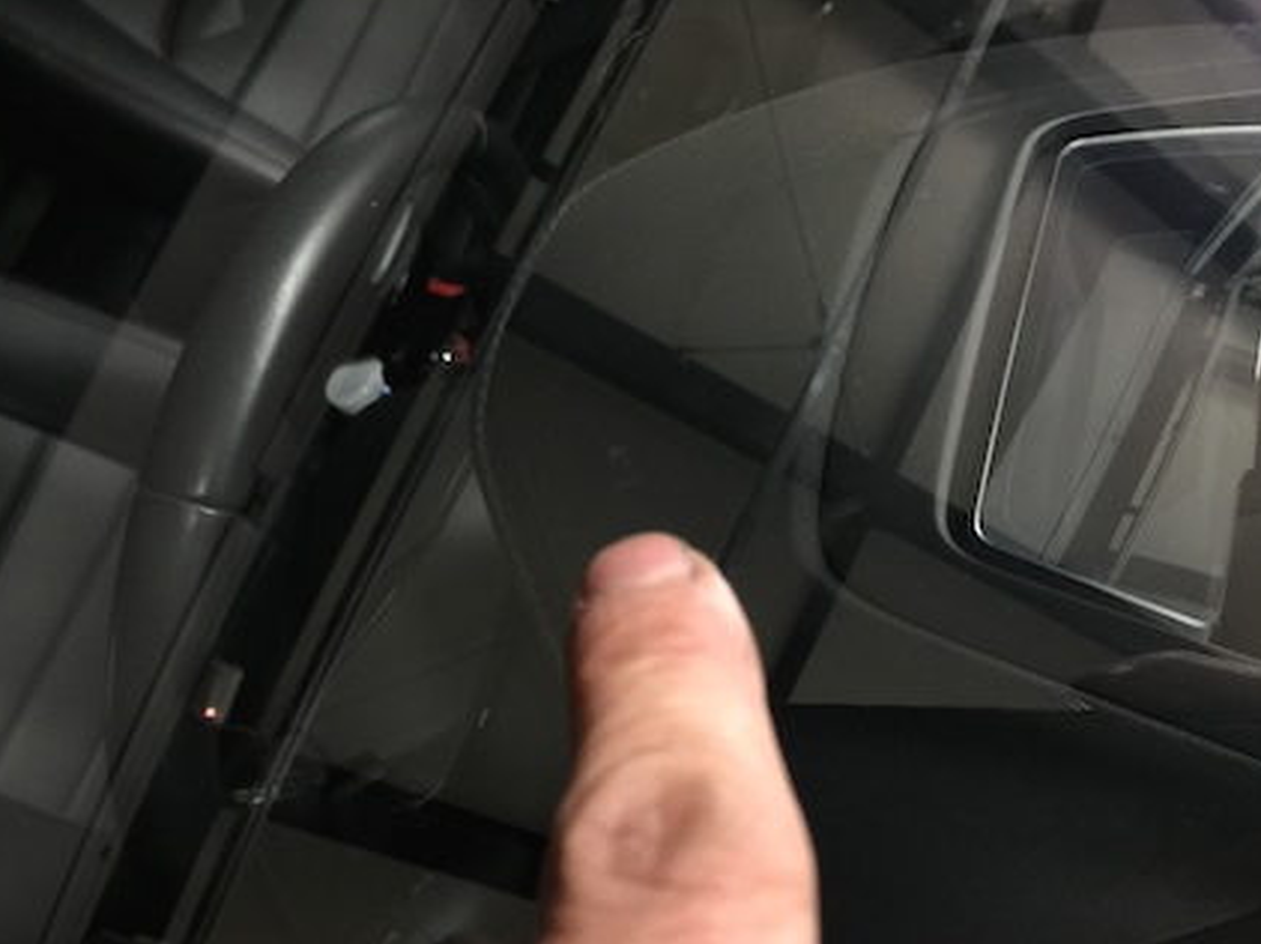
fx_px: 1201
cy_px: 529
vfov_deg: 42.8
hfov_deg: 55.3
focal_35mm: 33
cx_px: 583
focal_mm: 4.15
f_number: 2.2
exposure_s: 1/4
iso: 100
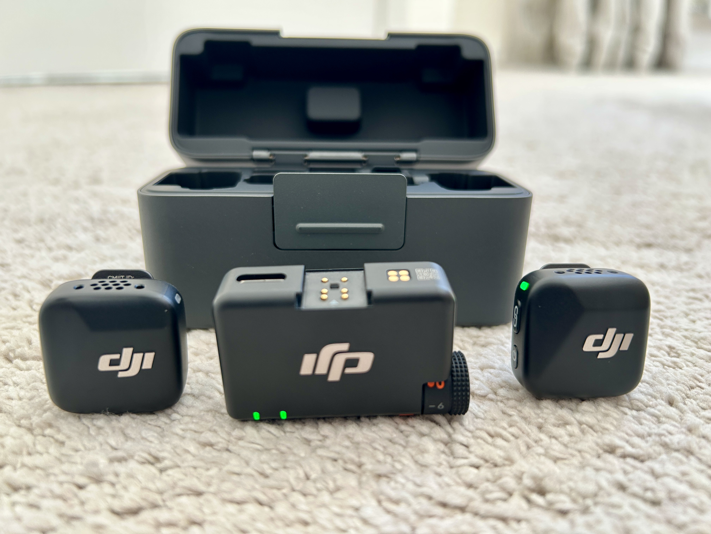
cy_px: 267
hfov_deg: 67.3
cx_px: 356
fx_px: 534
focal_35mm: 26
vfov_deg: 53.1
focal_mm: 5.7
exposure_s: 1/121
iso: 50
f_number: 1.5
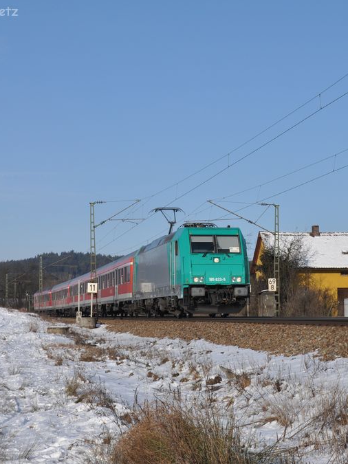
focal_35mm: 83
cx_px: 239
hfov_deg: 17.7
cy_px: 232
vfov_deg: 23.6
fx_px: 1113
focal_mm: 38
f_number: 10
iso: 200
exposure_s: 1/500
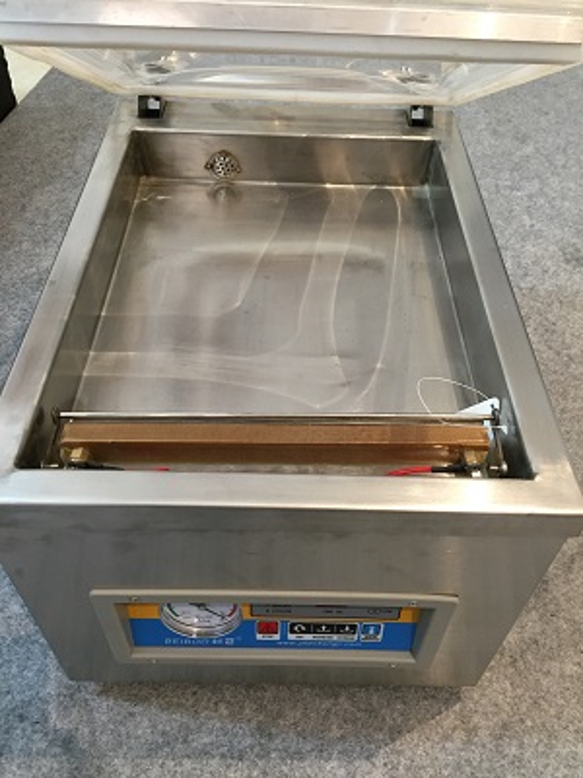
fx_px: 651
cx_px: 292
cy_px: 389
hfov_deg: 48.2
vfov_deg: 61.7
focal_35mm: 29
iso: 160
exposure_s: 1/33
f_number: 2.2
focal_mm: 4.15
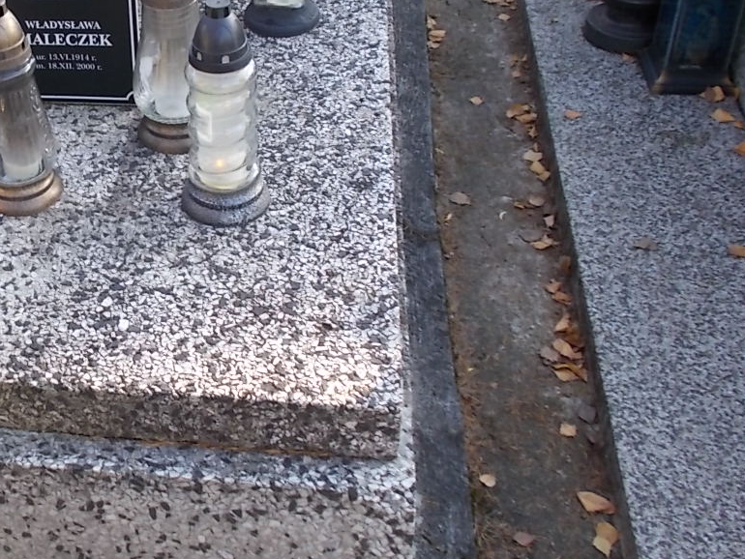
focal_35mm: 54
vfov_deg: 26.8
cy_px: 153
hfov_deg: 33.4
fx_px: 1163
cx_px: 53
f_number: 3.2
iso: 80
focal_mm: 4.6
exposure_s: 1/125
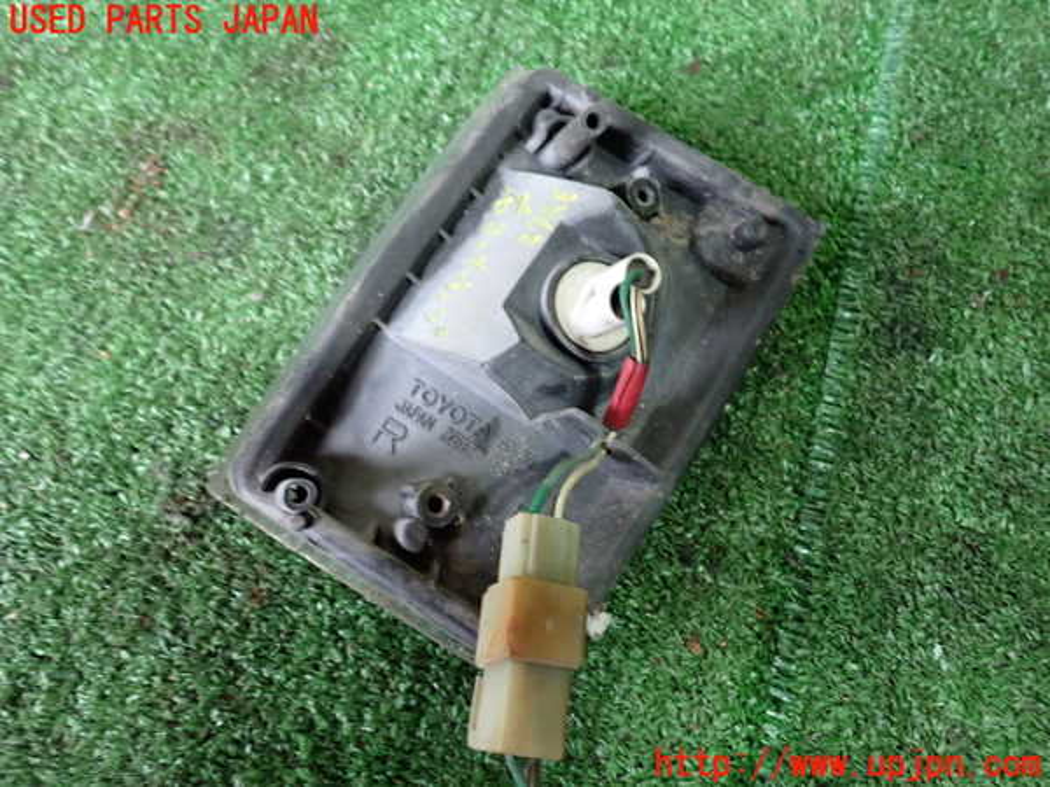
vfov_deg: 46.8
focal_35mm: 30
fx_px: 910
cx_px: 525
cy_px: 394
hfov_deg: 60.0
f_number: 2.3
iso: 800
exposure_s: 1/30
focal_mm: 5.4
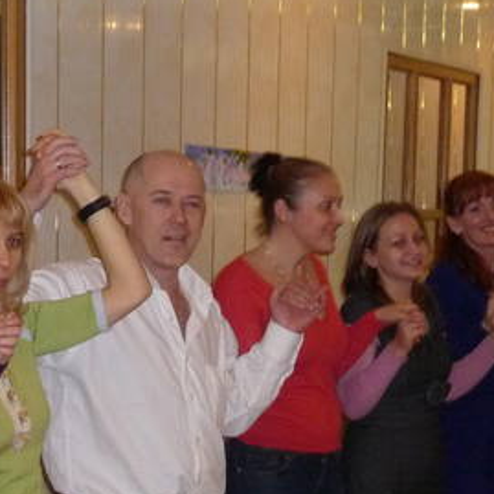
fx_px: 1615
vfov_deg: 17.0
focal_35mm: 100
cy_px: 496
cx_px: 145
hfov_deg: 17.3
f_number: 3.8
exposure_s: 1/30
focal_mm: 6.3
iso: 400
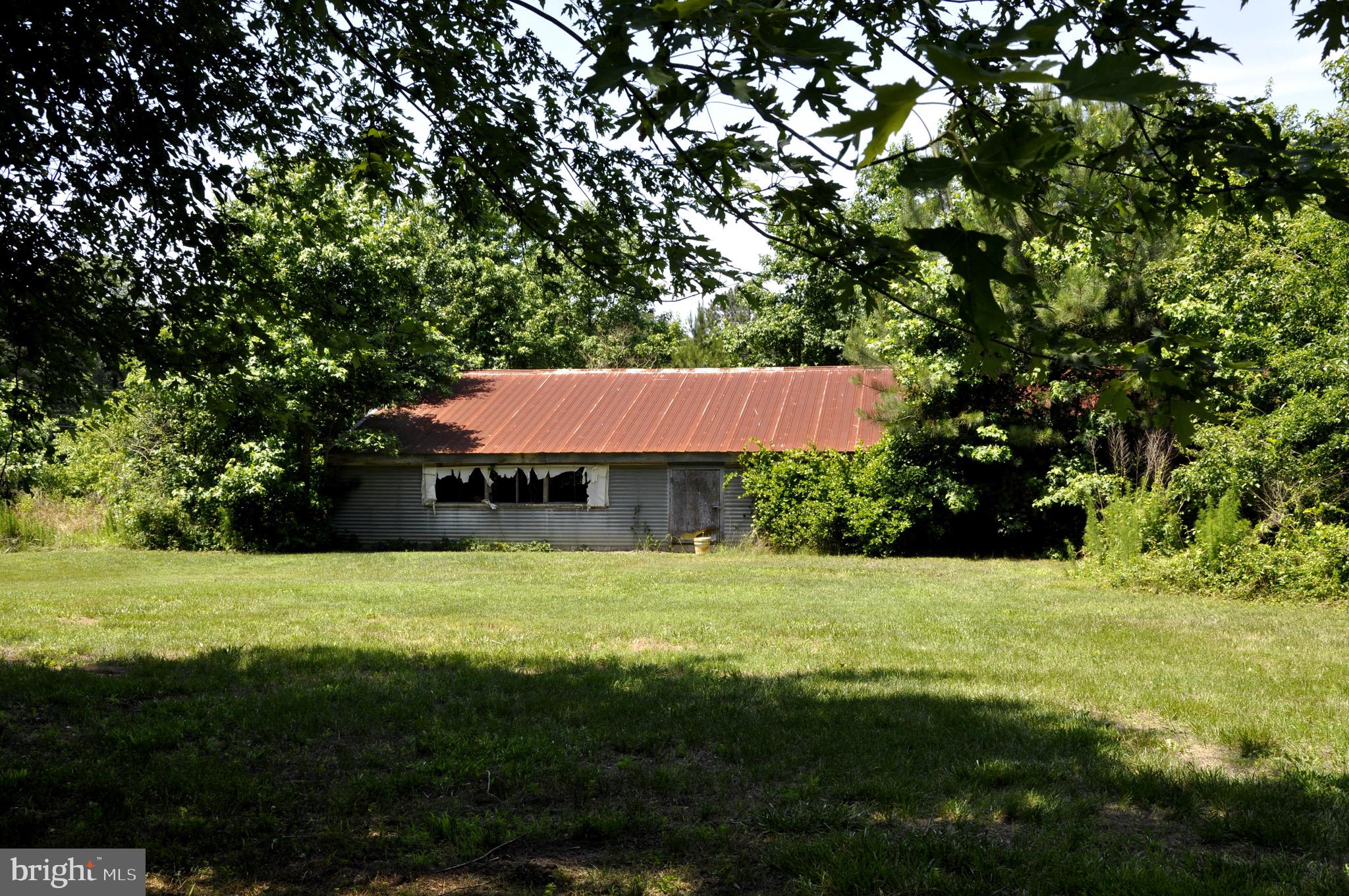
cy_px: 448
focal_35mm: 38
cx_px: 674
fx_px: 1403
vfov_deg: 35.4
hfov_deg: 51.3
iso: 200
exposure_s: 1/100
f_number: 10
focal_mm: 25
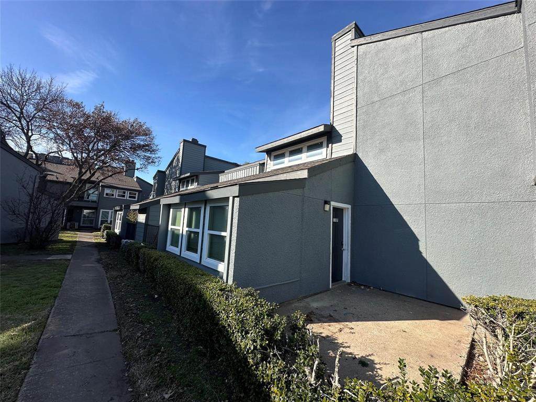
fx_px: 217
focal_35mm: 14
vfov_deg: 85.7
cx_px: 268
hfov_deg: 102.1
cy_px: 201
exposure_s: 1/1221
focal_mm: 2.22
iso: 40
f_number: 2.2
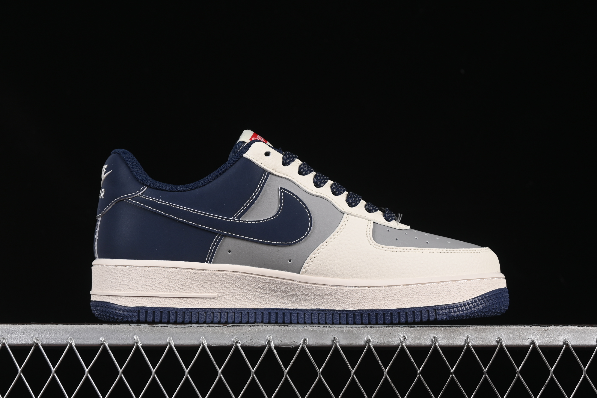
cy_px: 199
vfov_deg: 18.2
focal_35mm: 75
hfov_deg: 27.0
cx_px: 298
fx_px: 1244
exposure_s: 1/80
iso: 160
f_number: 8
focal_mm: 50
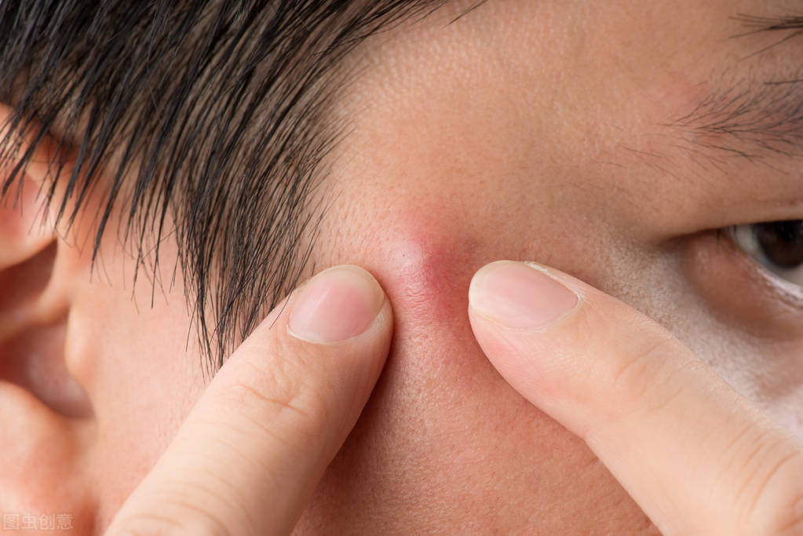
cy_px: 268
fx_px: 2343
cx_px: 402
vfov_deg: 13.1
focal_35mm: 105
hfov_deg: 19.4
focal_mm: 105
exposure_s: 1/160
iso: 100
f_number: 11
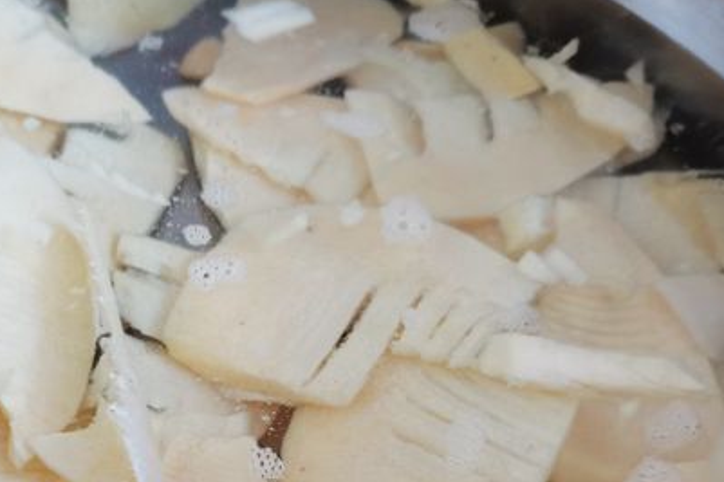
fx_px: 1085
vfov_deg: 24.2
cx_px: 218
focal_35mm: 54
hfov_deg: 36.4
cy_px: 448
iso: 320
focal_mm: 5.58
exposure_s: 1/33.3
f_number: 1.8
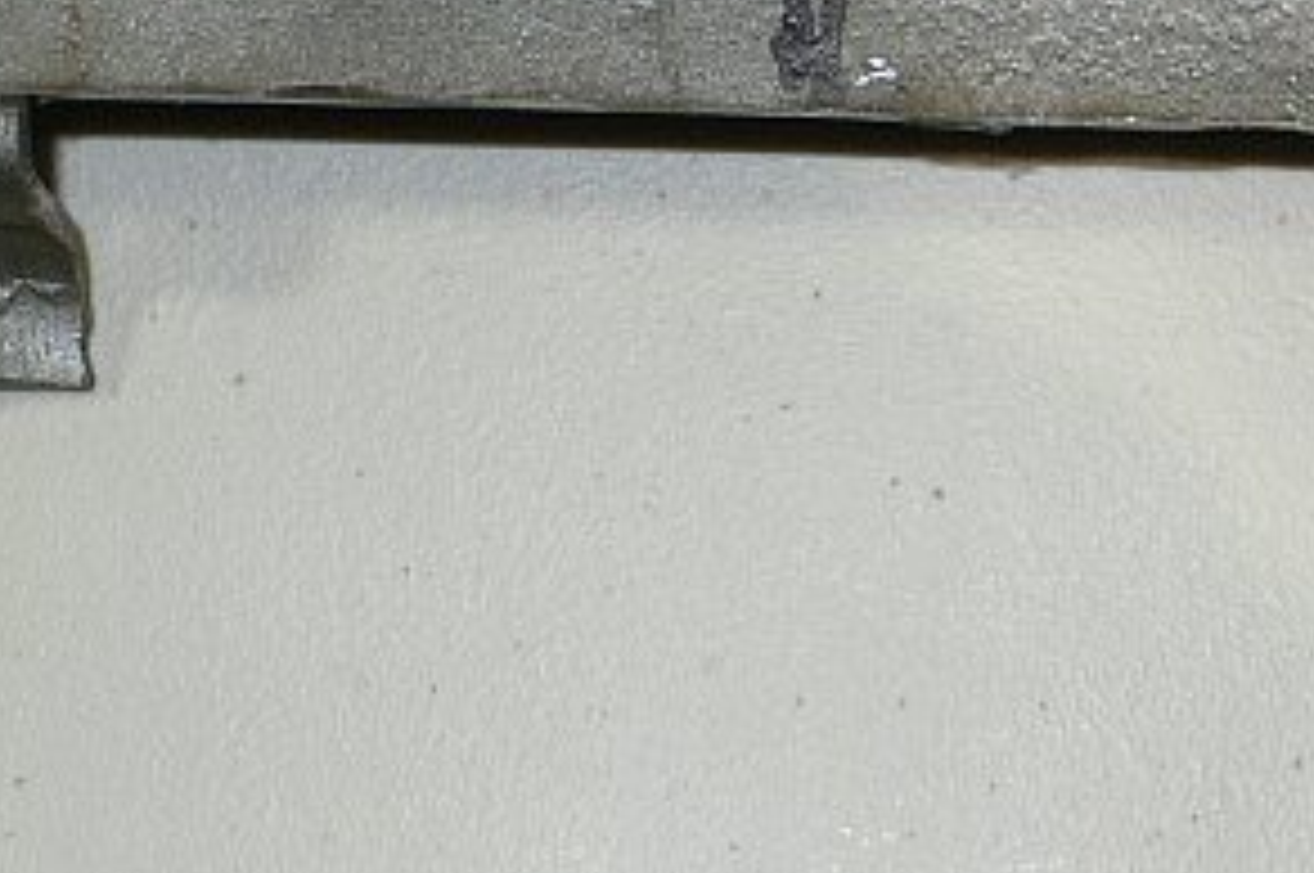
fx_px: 3536
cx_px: 976
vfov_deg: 14.1
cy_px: 495
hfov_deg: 20.9
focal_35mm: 97
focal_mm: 6.3
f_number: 4
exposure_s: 1/30
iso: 100
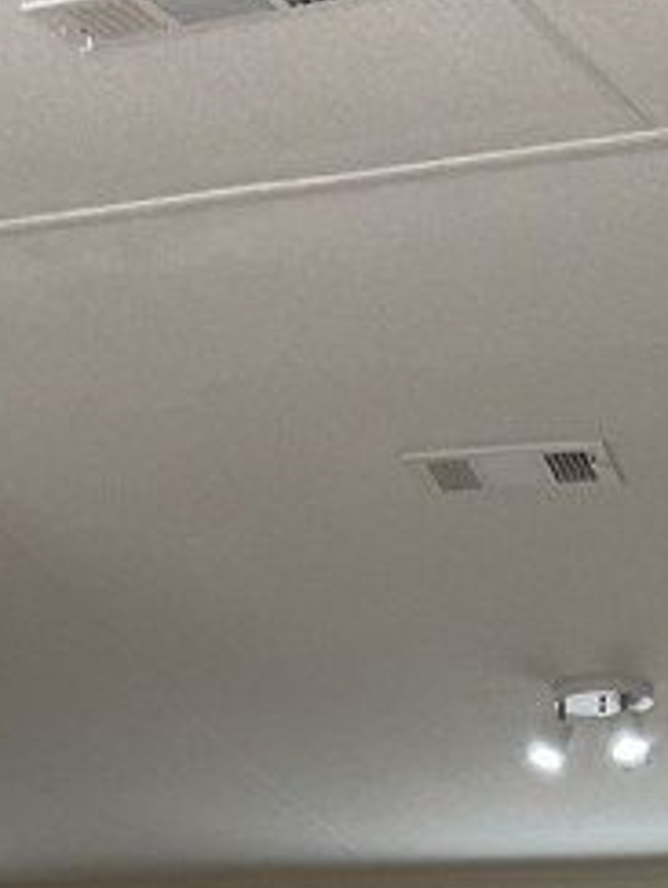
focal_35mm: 122
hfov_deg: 11.6
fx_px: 3131
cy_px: 1323
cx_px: -398
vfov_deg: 15.0
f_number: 1.8
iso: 50
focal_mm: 3
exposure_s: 1/60
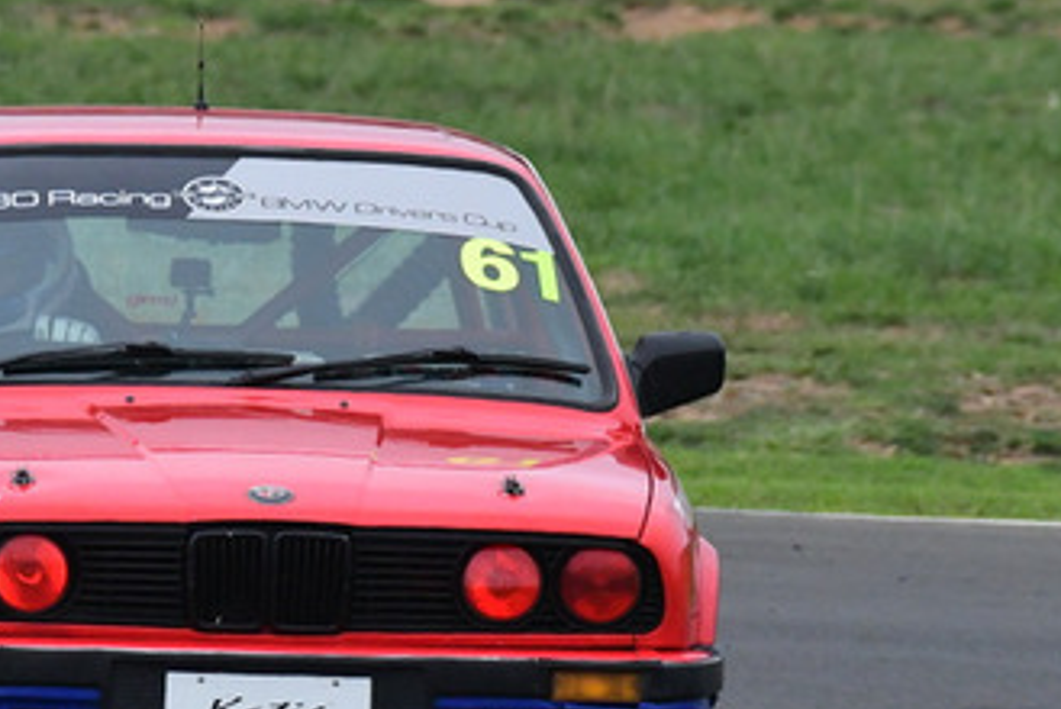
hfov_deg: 1.4
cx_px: 68
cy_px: 171
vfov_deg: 0.9
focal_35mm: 1496
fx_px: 44128
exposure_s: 1/640
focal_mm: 410
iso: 2000
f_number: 9
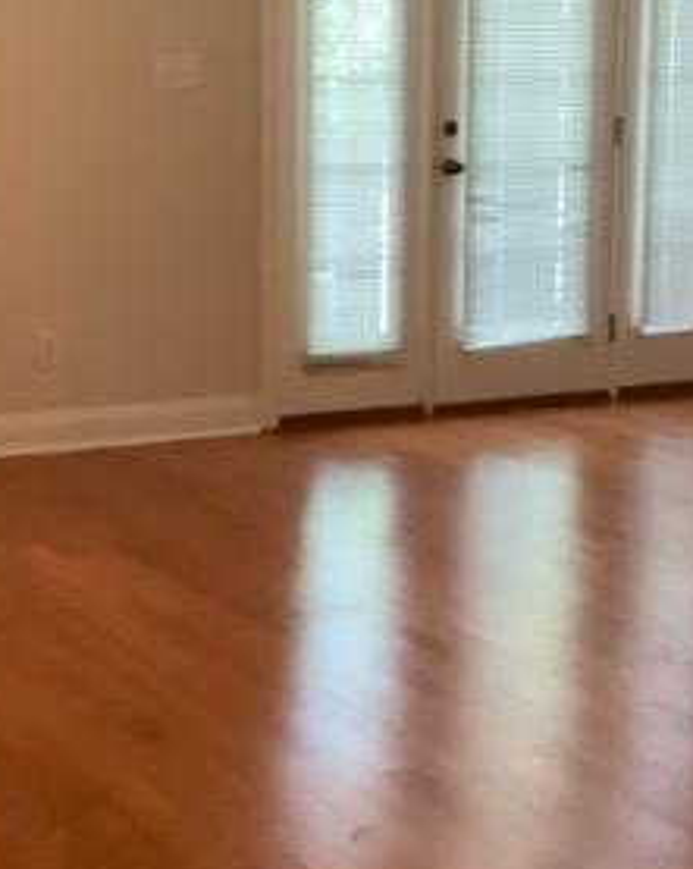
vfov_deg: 27.1
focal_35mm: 70
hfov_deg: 21.6
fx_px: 1798
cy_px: 339
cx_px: 157
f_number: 2.4
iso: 250
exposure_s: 1/60
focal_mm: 3.3
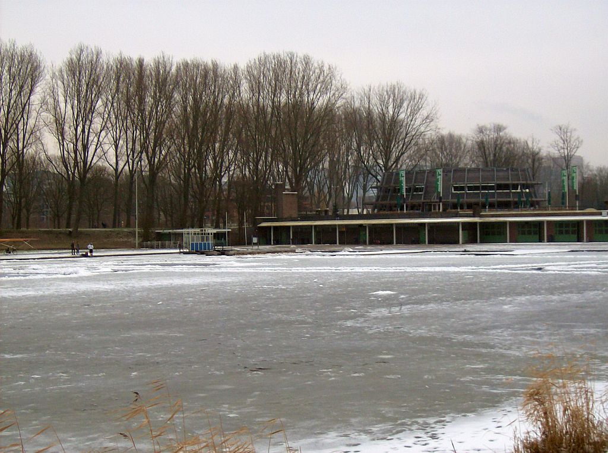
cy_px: 226
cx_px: 304
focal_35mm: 70
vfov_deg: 20.9
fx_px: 1227
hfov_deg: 27.8
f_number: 3.7
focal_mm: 11.6
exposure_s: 1/184
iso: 100
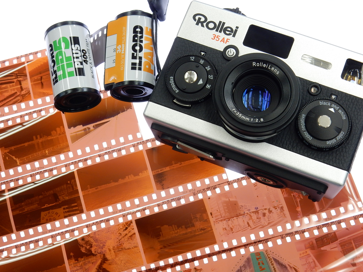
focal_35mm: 60
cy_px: 136
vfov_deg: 24.4
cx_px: 182
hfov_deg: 32.2
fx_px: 629
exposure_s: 1/30
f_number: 5.3
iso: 180
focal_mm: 10.7
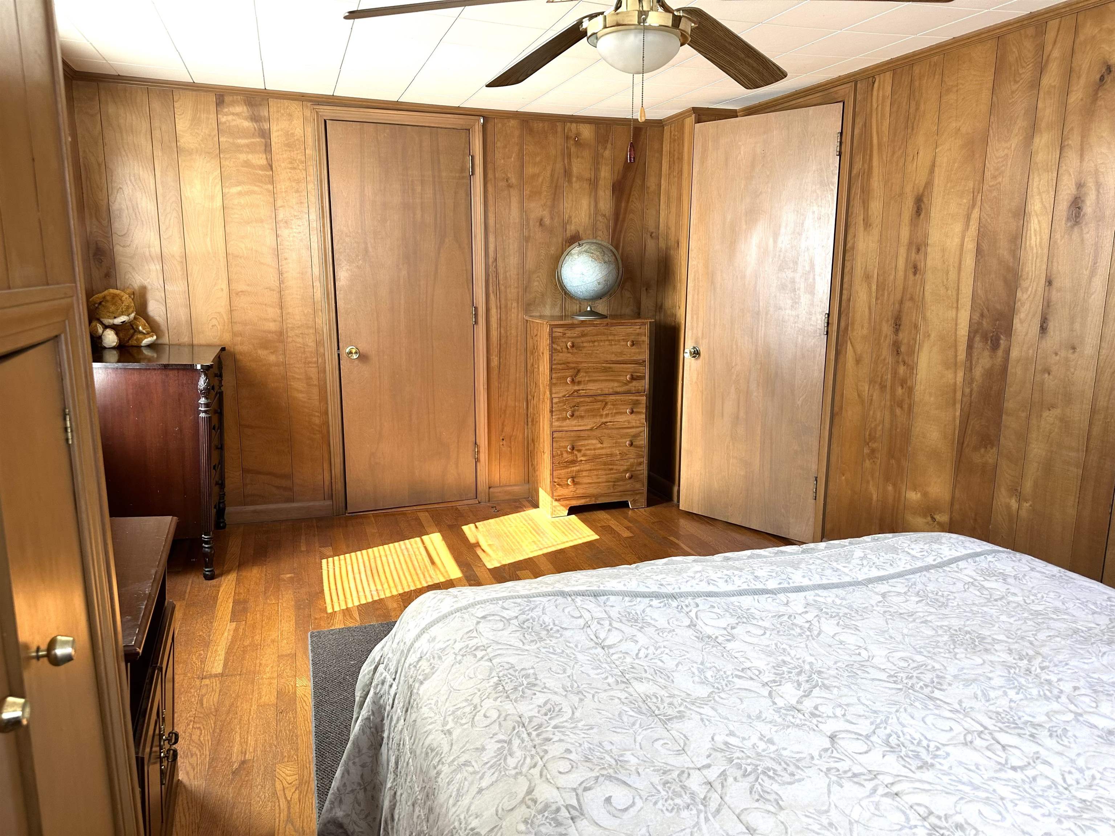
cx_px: 558
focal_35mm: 24
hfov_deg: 71.6
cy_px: 418
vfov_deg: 56.8
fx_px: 773
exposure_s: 1/121
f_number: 1.78
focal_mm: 6.86
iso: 125
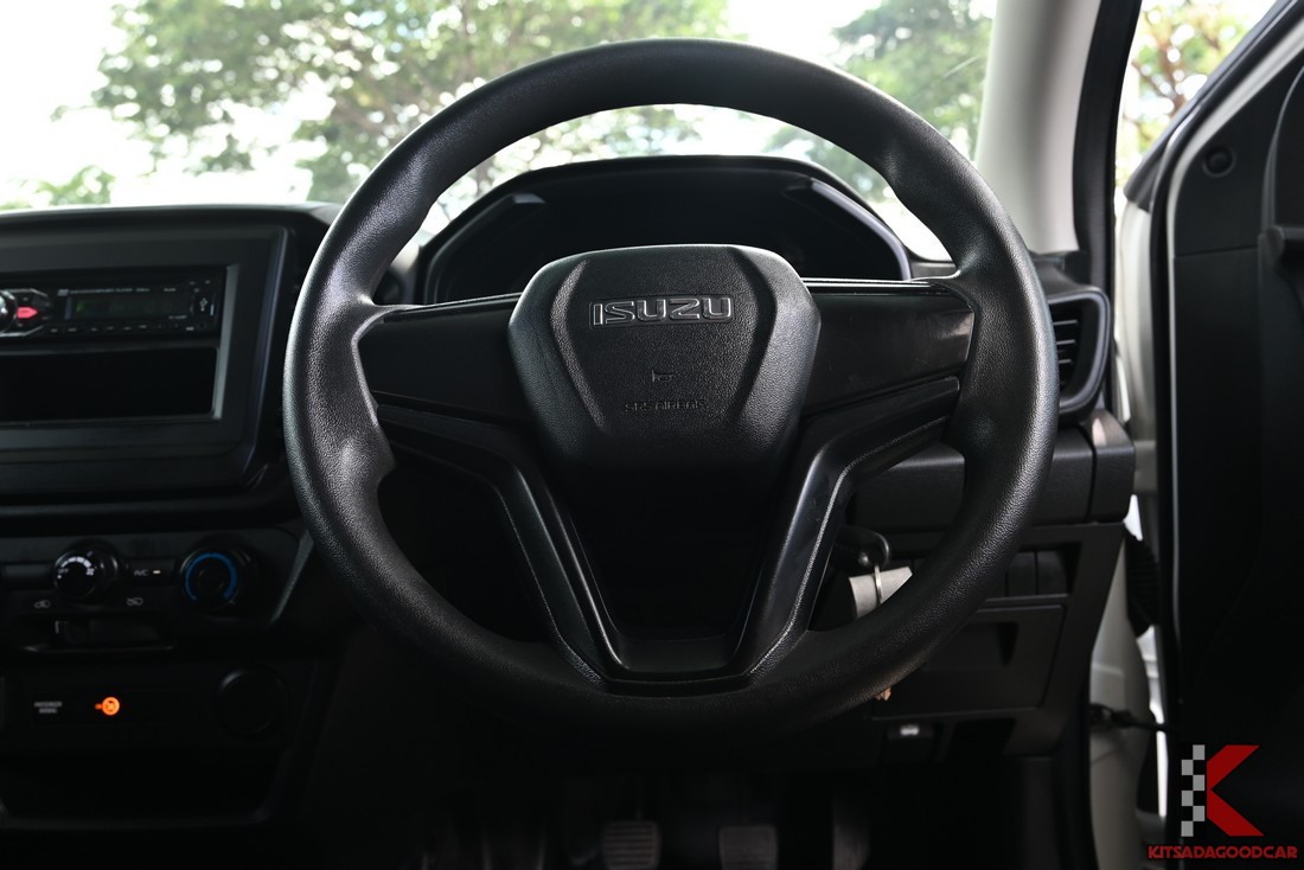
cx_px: 652
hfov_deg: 73.7
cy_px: 435
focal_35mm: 24
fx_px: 870
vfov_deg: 53.2
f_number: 5.6
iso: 280
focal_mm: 24
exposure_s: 1/30
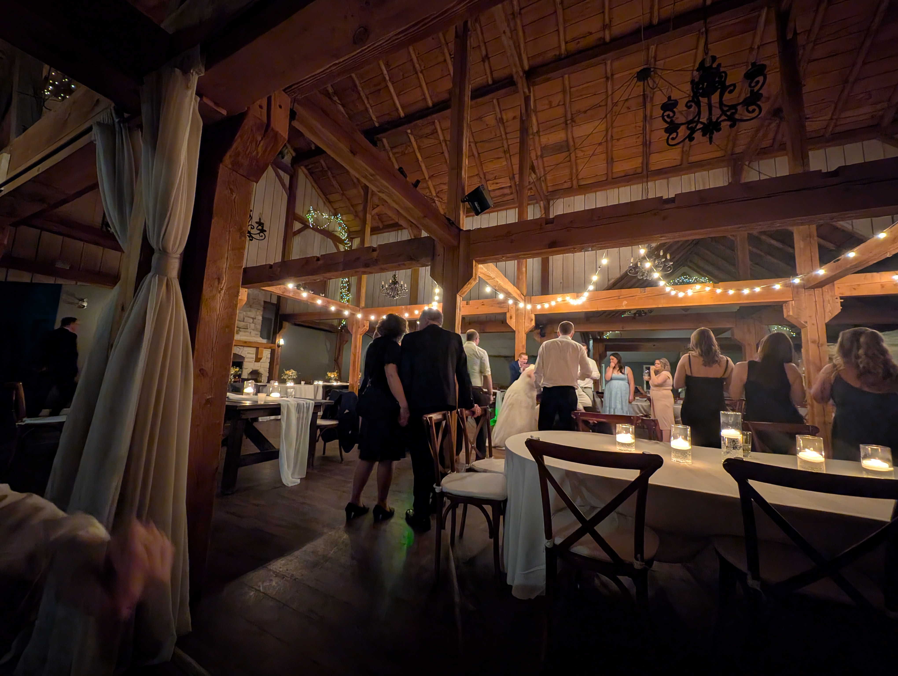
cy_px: 338
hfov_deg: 110.5
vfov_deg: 94.6
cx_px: 449
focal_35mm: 12
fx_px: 312
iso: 953
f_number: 1.95
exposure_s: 1/24
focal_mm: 2.23
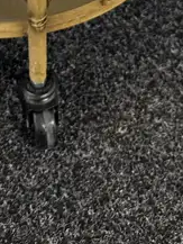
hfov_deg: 13.0
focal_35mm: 113
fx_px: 796
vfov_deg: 13.8
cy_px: -291
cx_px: 22
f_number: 1.78
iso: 160
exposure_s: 1/50
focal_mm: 6.86
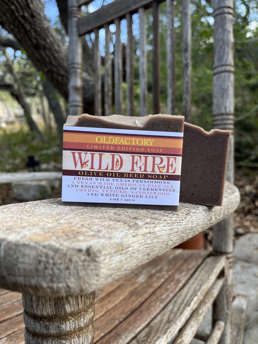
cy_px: 172
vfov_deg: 67.3
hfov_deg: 53.1
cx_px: 129
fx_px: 258
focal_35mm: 26
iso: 50
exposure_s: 1/357
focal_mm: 5.1
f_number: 1.6
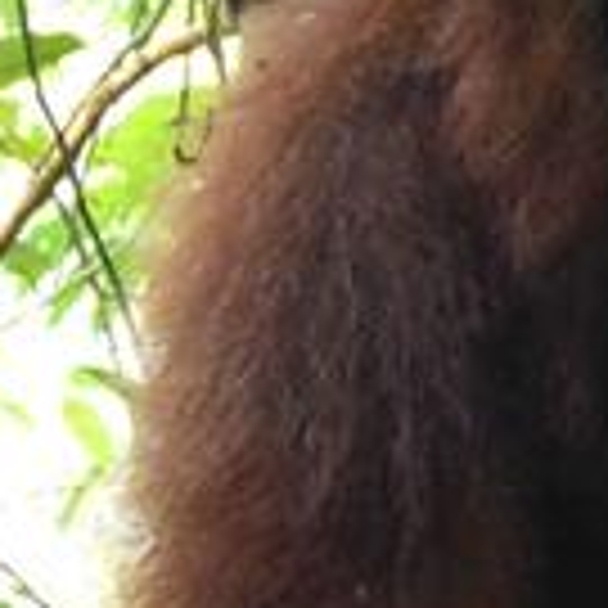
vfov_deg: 4.0
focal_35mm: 433
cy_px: 288
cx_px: 748
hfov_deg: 4.0
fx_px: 8604
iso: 800
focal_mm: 22.3
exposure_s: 1/8
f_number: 5.2
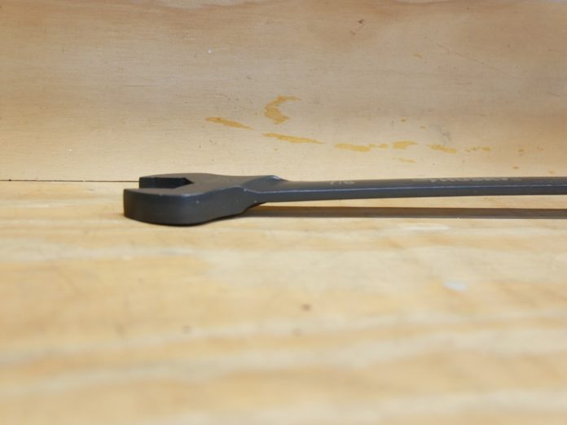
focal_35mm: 48
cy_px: 212
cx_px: 284
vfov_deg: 30.3
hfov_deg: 39.7
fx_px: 786
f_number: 4.1
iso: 1000
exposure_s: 1/60
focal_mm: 24
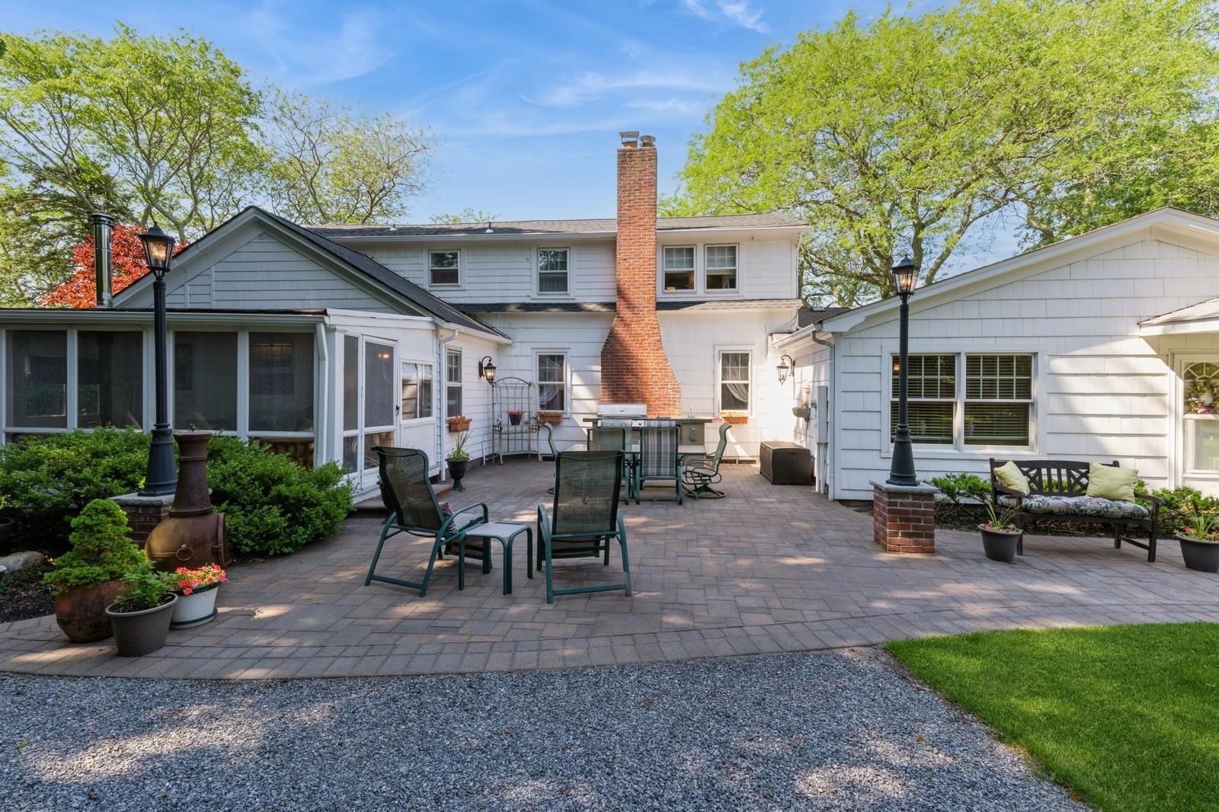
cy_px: 406
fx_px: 575
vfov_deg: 70.4
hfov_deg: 93.3
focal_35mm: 17
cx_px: 610
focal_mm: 17
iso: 640
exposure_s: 1/100
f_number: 14
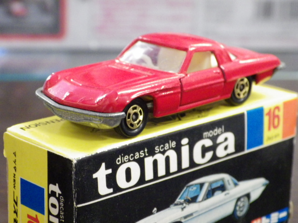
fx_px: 887
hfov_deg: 19.1
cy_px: 112
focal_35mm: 103
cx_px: 149
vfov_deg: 14.4
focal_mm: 18.4
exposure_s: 1/25
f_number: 4.6
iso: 1600
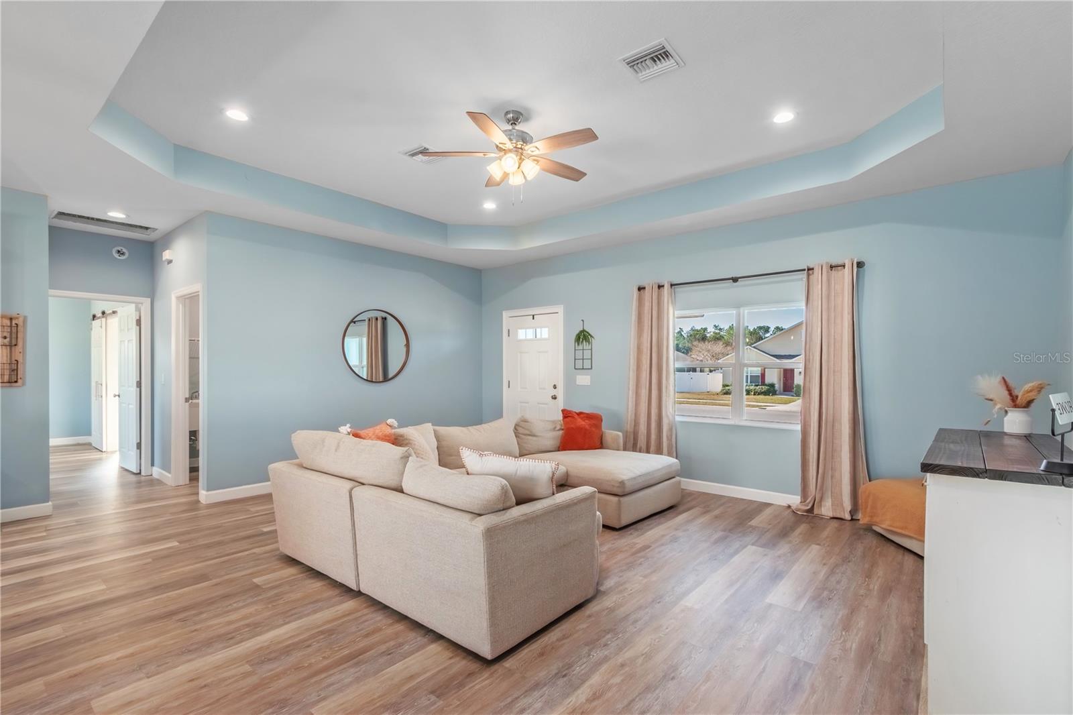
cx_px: 536
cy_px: 358
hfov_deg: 100.4
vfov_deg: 77.3
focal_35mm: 15
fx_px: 447
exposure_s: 1/5
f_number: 9
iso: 250
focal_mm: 10
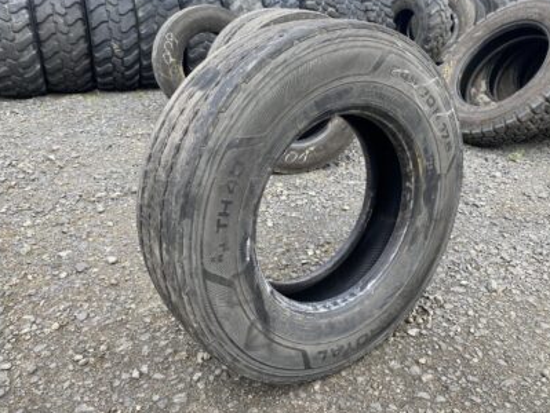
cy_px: 200
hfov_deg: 63.3
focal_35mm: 28
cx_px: 292
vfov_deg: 49.8
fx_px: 445
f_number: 1.8
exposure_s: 1/414
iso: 32
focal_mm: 4.25
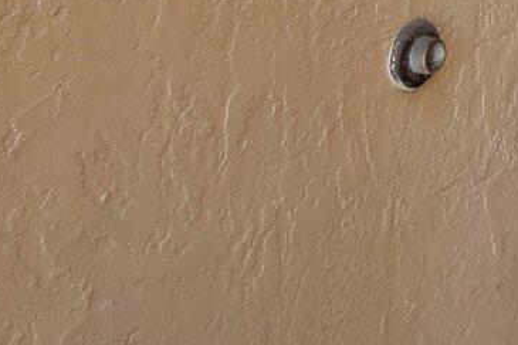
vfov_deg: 11.7
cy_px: -401
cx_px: 1138
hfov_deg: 15.0
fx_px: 1453
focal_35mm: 101
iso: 400
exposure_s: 1/9
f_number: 8
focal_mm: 12
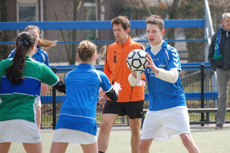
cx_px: 115
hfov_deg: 10.2
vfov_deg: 6.8
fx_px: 1292
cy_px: 76
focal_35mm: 202
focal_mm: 135
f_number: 5
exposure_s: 1/800
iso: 400
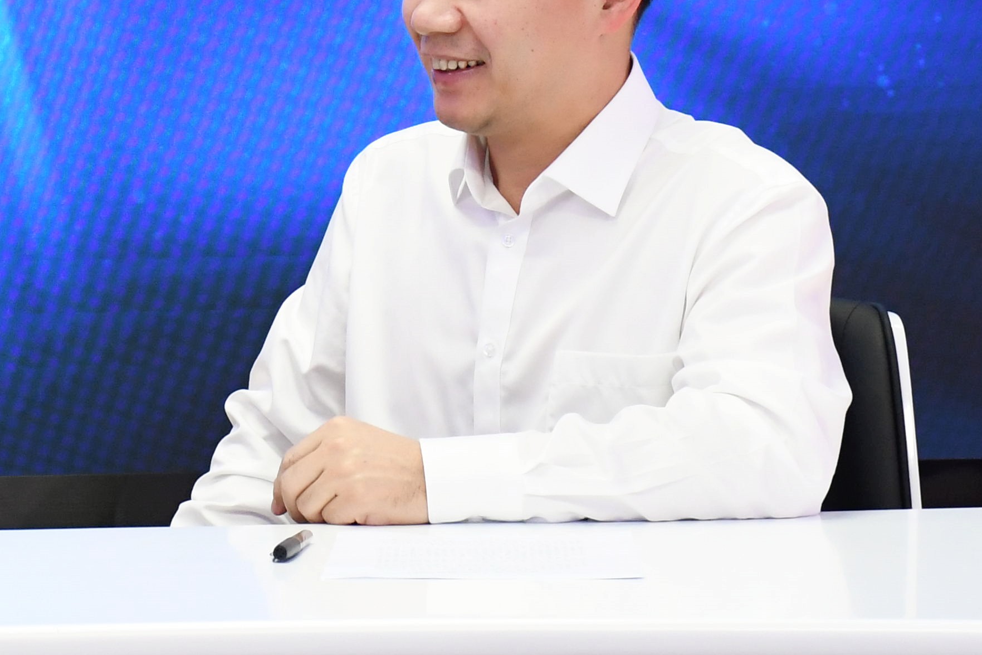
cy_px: -75
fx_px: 4909
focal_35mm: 180
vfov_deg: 7.6
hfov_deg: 11.3
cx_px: -53
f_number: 6.3
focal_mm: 38
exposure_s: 1/160
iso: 1600
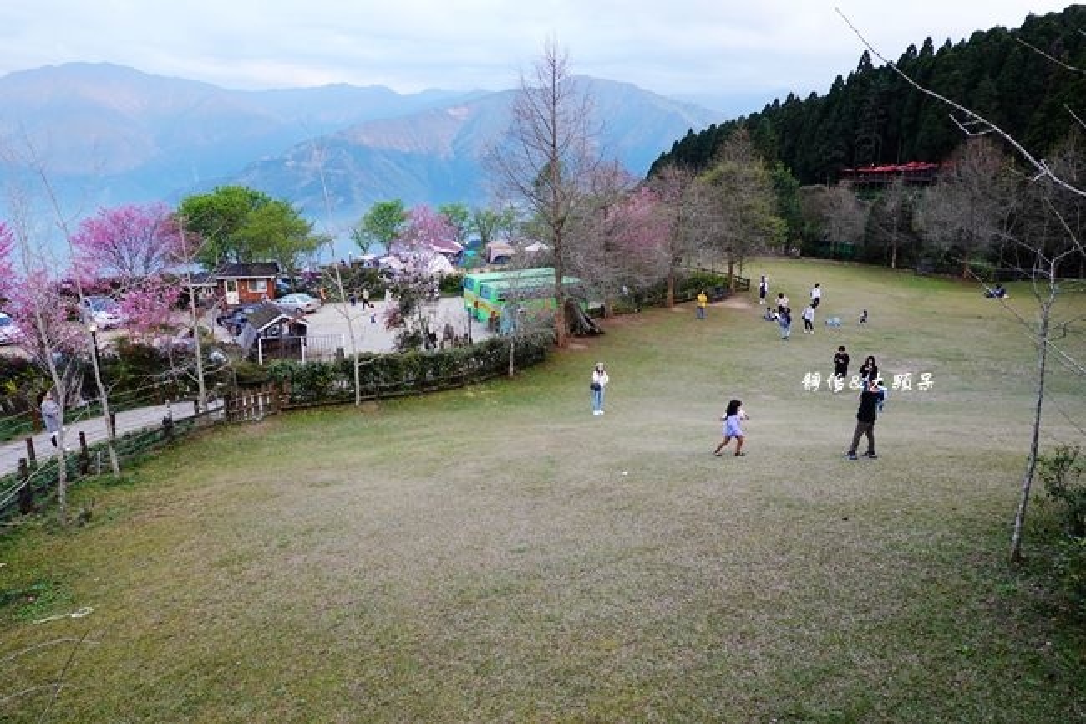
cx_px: 543
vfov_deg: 53.1
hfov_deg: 73.8
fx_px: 724
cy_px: 362
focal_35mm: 24
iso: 125
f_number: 2.8
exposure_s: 1/50
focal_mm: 9
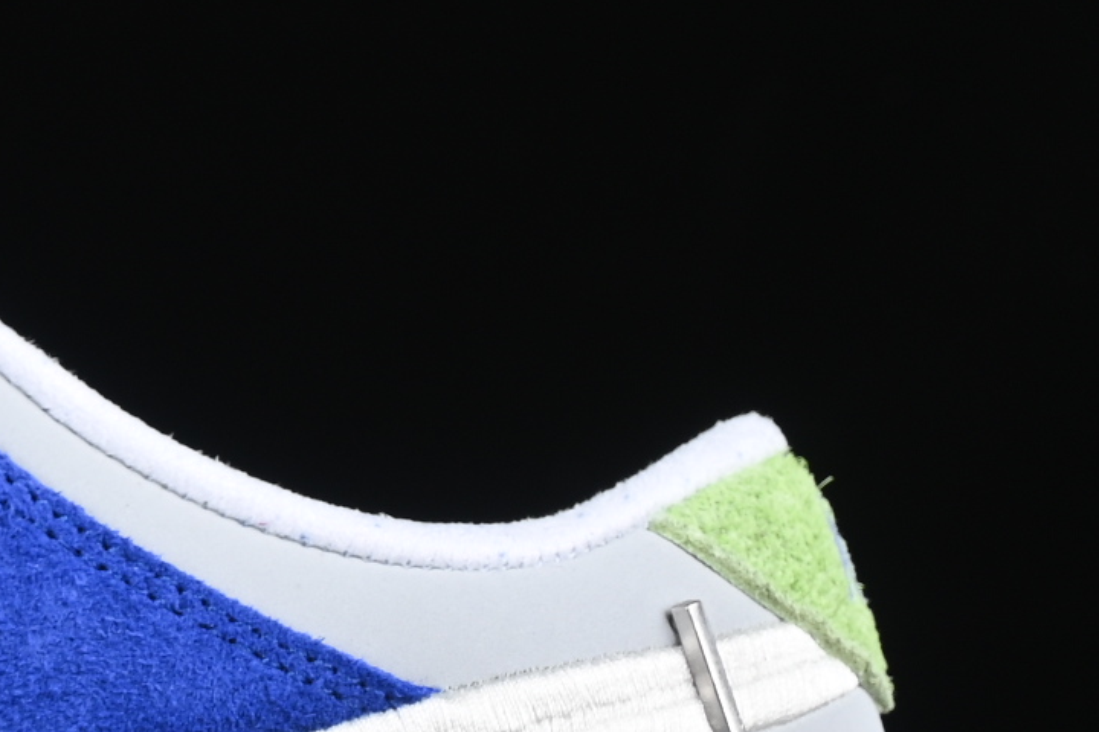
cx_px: -432
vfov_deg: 4.7
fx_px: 8852
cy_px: 528
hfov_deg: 7.0
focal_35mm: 290
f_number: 7.1
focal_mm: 50
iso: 160
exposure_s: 1/200
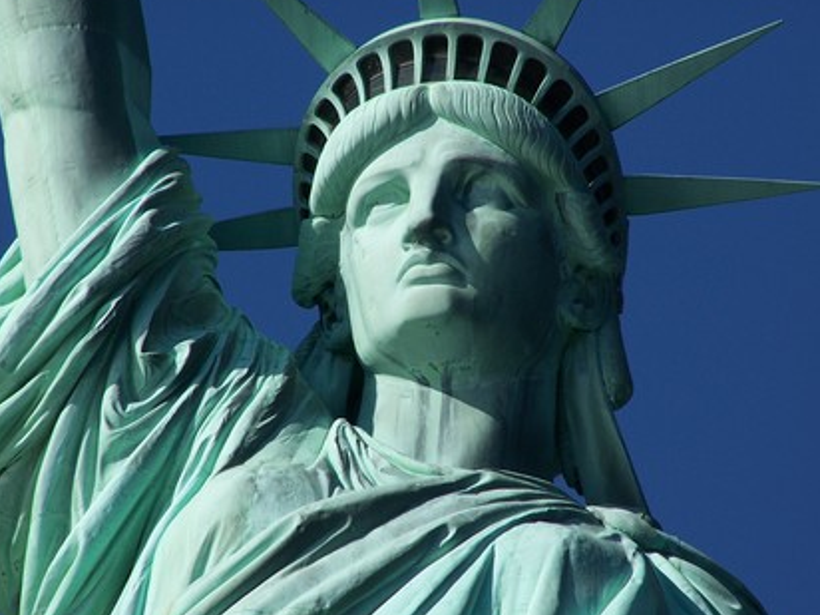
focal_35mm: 415
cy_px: 307
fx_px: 9831
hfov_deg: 4.8
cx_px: 412
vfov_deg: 3.6
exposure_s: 1/640
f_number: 5
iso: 80
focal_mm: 63
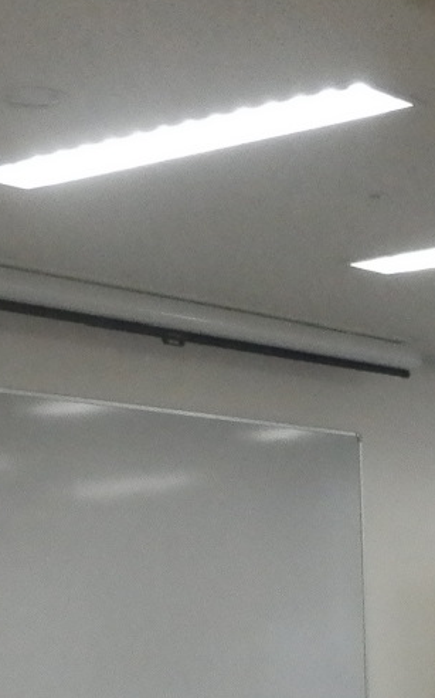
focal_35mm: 106
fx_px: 2013
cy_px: 870
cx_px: 524
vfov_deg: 18.5
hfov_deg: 12.1
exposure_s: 1/250
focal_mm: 4.2
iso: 800
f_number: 3
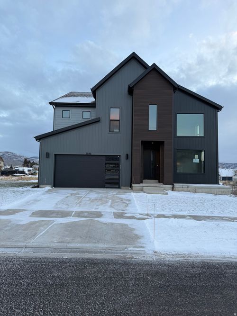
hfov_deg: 56.8
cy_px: 158
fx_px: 219
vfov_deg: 71.6
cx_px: 118
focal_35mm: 24
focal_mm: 6.76
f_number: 1.78
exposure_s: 1/121
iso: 80
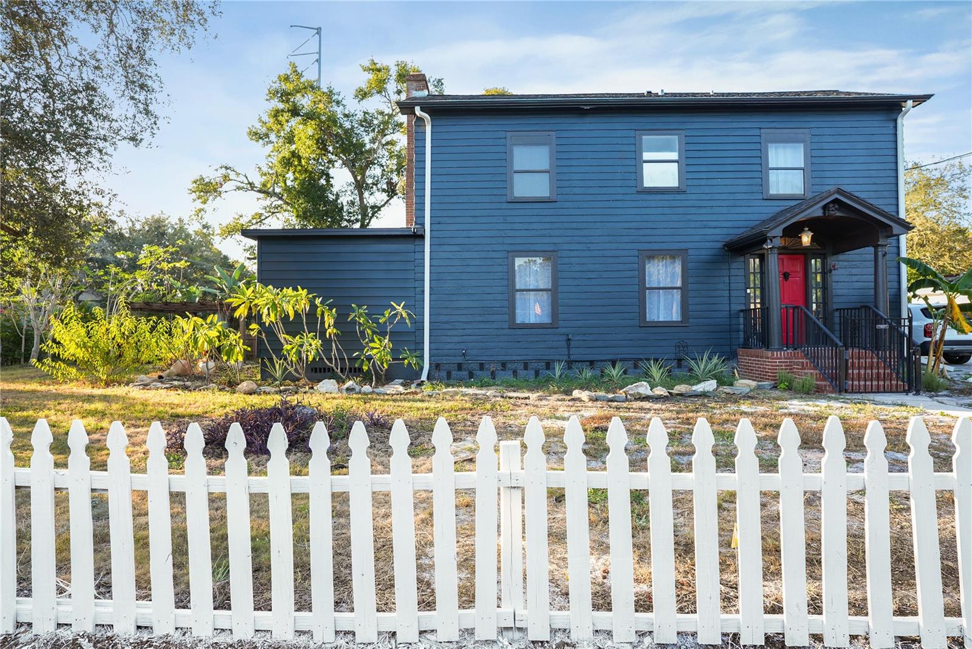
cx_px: 486
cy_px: 324
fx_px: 540
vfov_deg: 62.0
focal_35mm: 20
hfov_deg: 84.0
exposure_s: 1/50
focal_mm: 20
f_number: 5
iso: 100
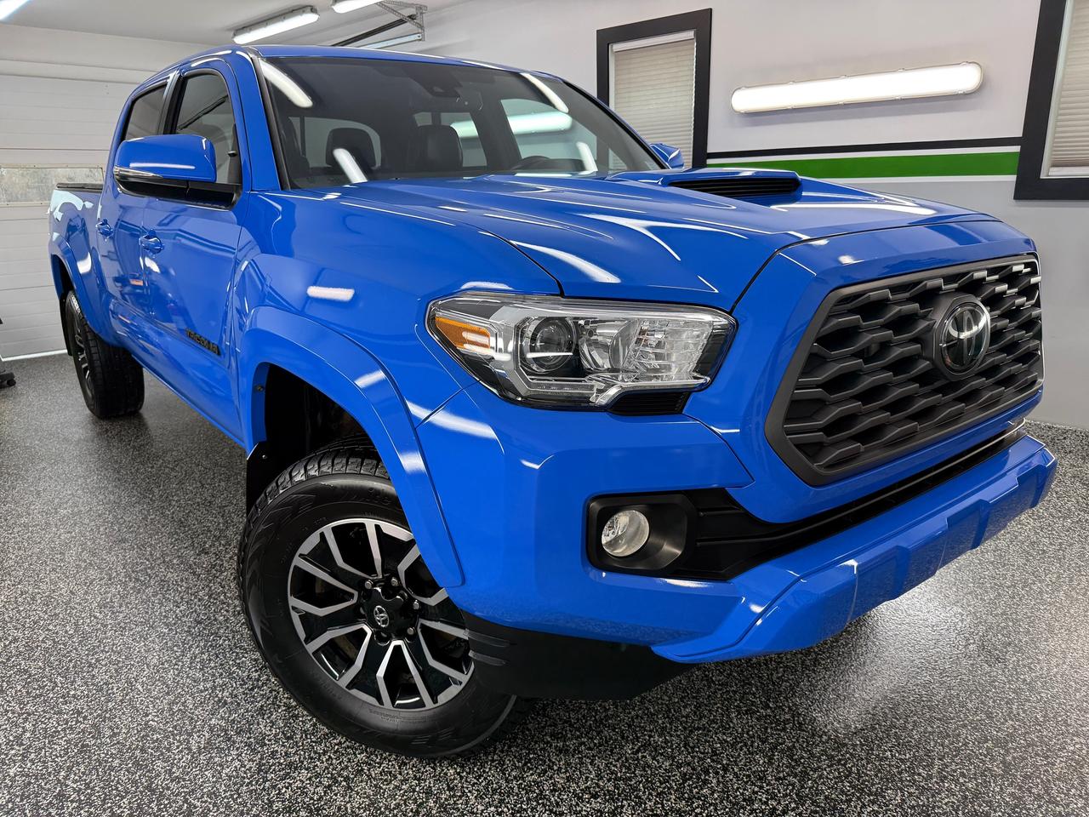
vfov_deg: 56.8
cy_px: 408
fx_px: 755
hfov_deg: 71.6
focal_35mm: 24
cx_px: 544
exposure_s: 1/120
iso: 100
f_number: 1.78
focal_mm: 6.76
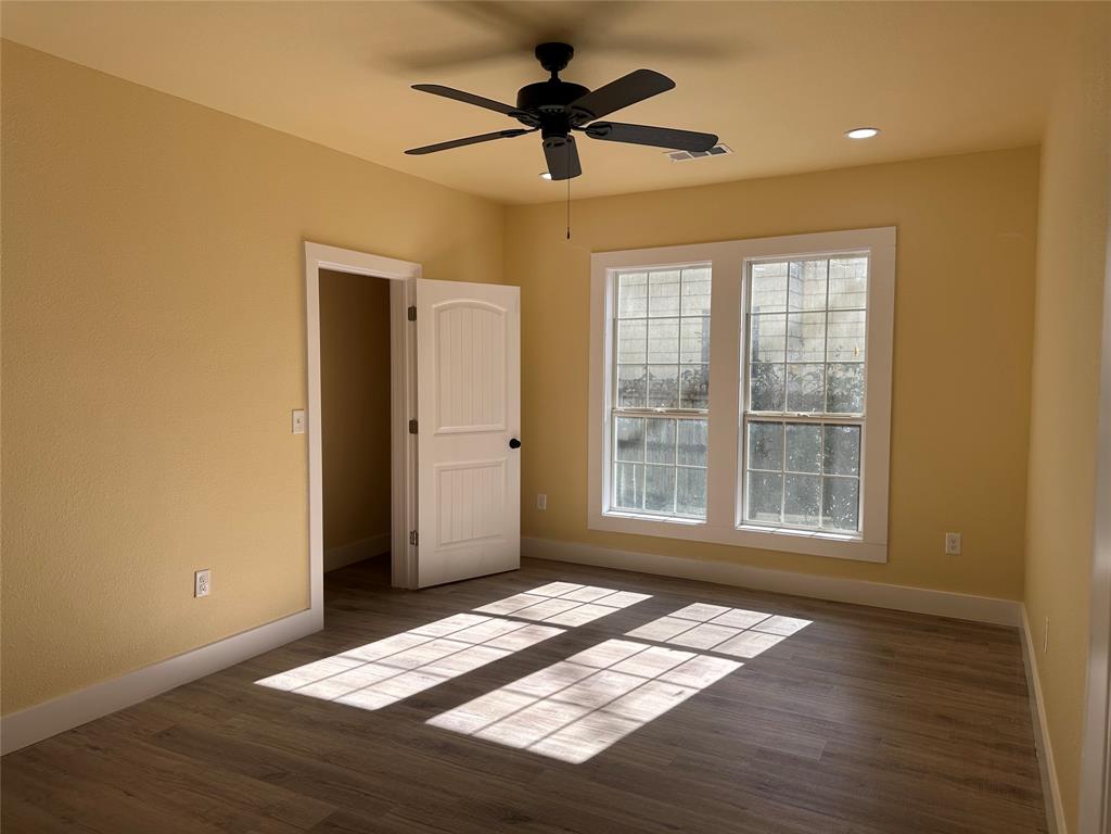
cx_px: 556
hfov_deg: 71.6
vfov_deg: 56.8
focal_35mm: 24
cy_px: 417
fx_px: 770
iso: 80
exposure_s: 1/714
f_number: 1.78
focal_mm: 6.86
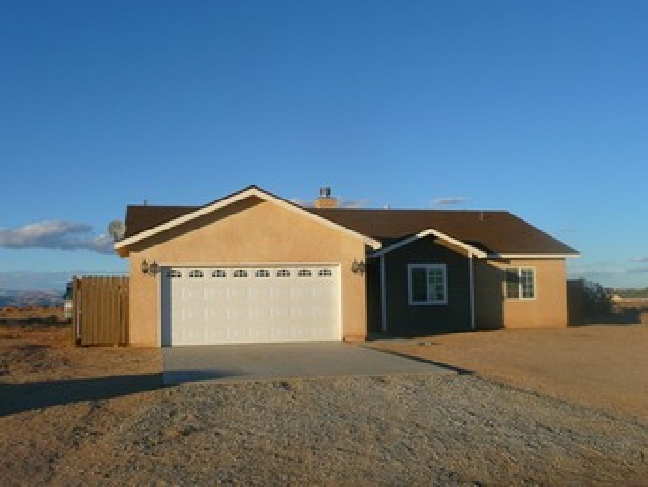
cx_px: 324
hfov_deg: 48.9
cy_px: 244
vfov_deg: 37.8
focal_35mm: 38
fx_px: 712
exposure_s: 1/800
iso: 100
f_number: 3.8
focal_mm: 6.2
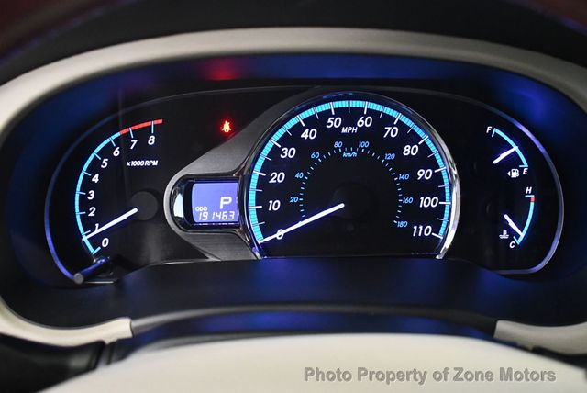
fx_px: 588
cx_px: 294
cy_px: 196
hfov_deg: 53.1
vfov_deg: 36.9
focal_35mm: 36
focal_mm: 18
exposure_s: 1/80
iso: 3200
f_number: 3.5
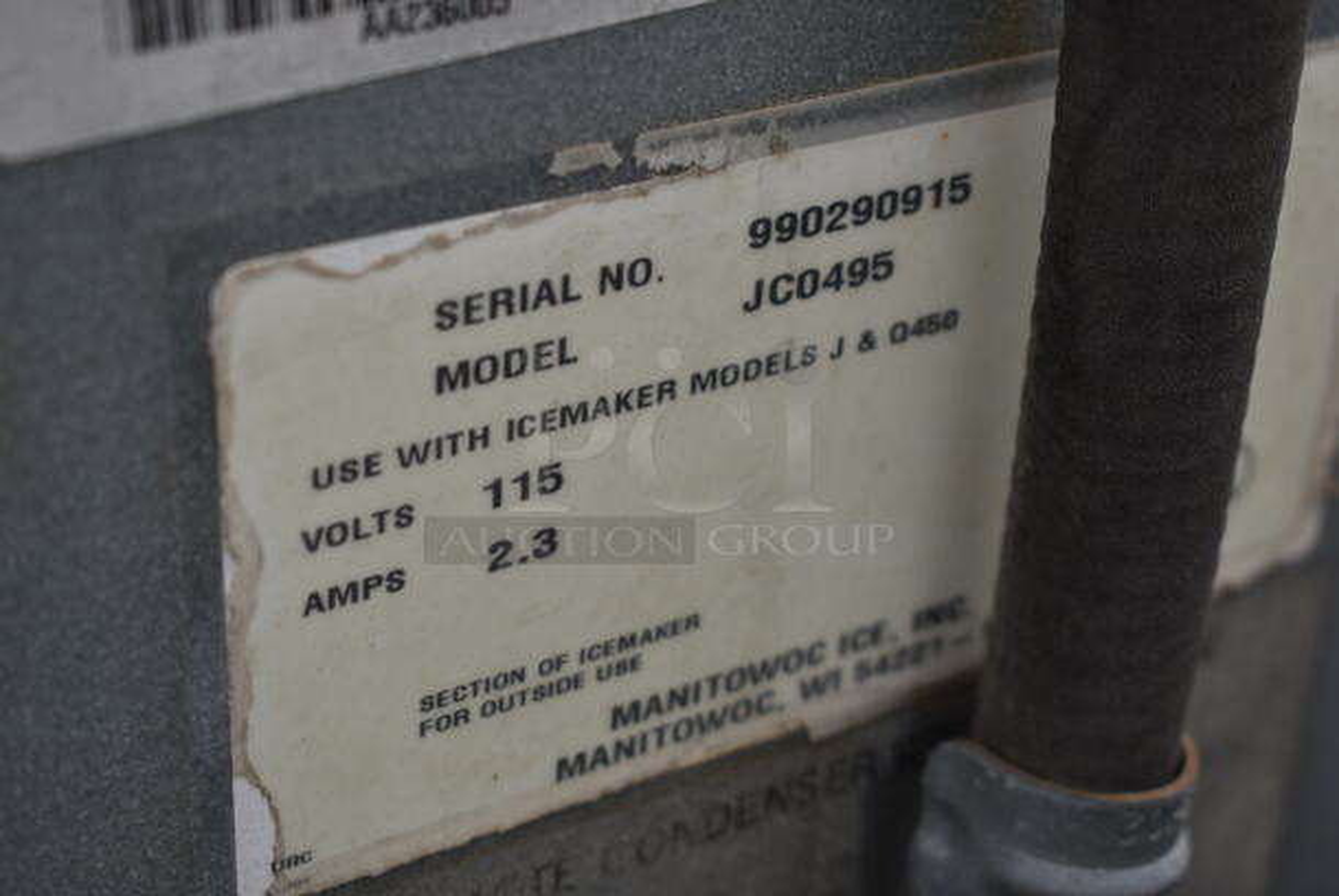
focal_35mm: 69
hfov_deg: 29.2
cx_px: 670
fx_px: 2569
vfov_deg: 19.8
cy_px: 448
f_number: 5.6
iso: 100
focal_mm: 46
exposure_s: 1/125
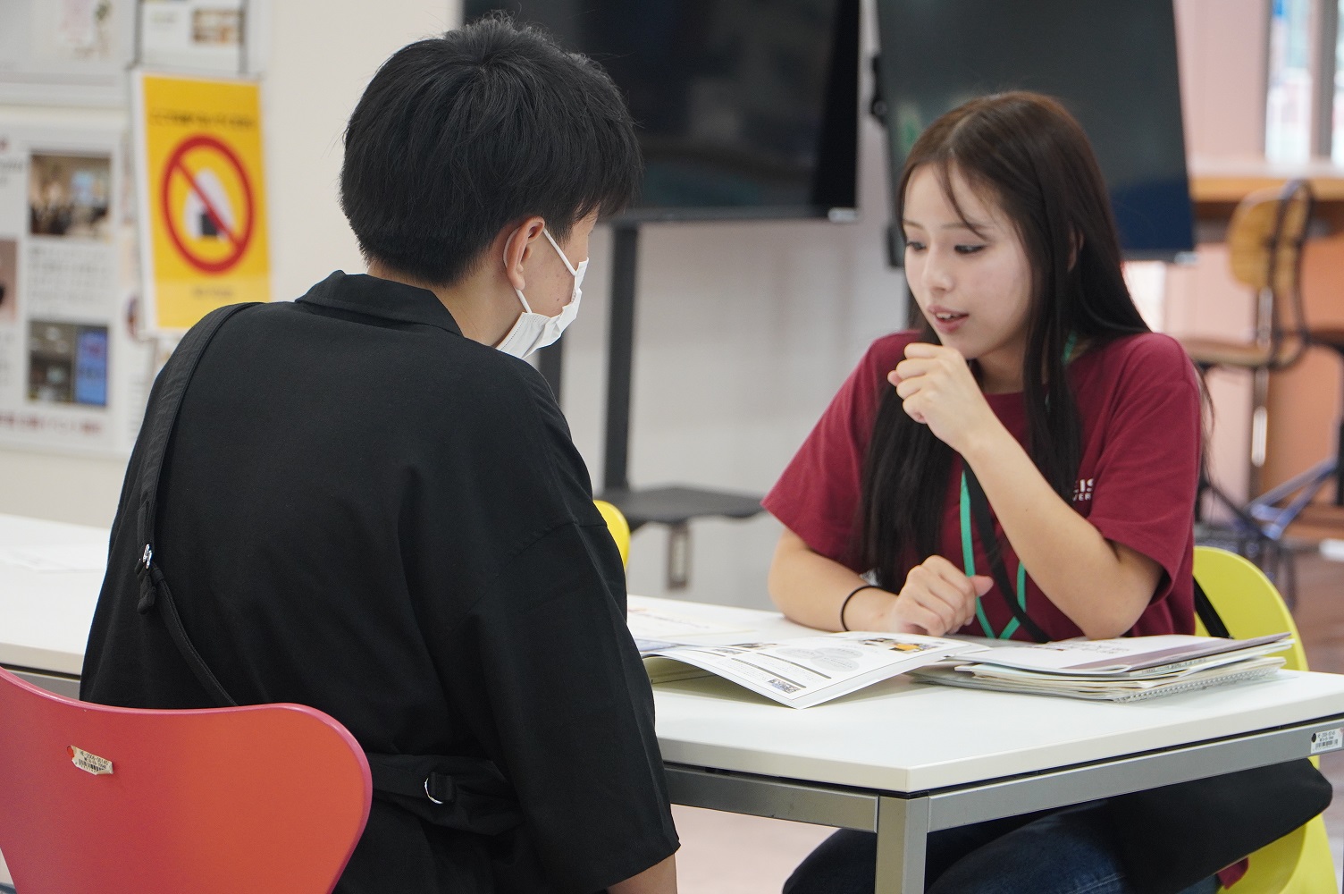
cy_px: 447
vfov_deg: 10.7
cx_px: 672
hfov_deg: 16.1
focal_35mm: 128
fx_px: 4756
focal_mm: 85
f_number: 4
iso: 1000
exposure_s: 1/160
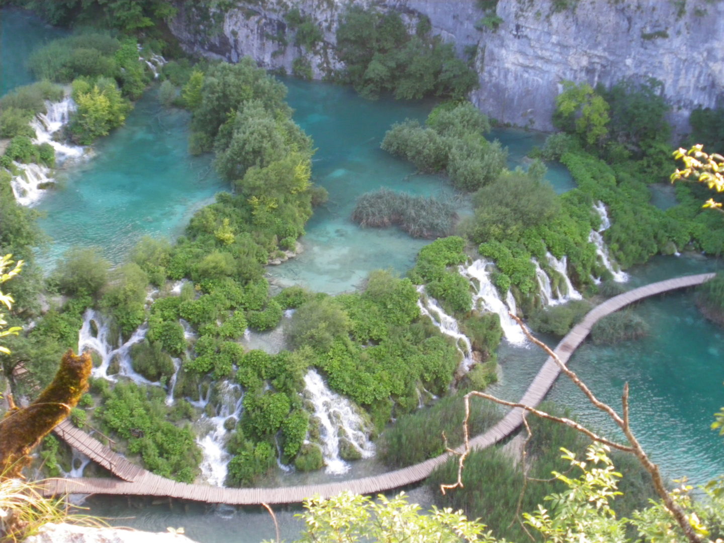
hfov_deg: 44.8
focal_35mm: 42
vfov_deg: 34.3
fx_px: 878
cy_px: 272
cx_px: 362
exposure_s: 1/50
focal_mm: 7.5
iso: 200
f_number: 4
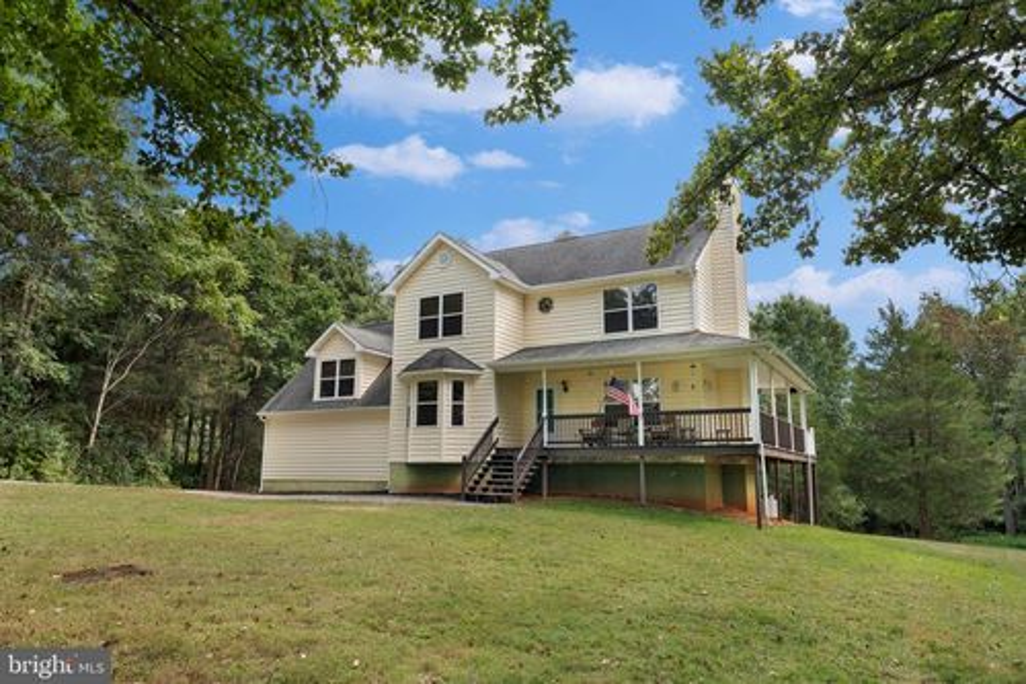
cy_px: 342
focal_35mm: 24
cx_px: 513
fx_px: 684
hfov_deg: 73.8
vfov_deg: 53.1
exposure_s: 1/100
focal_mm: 24
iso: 250
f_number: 9
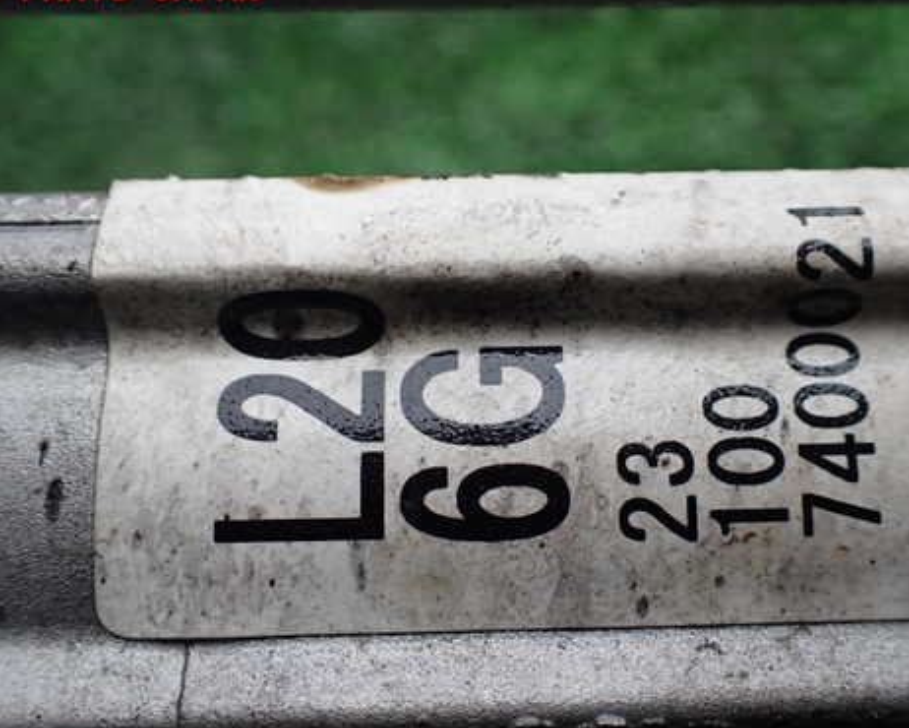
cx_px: 492
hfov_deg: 47.9
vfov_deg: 39.1
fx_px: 1023
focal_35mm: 38
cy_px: 405
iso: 400
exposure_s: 1/125
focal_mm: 5.4
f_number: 2.3
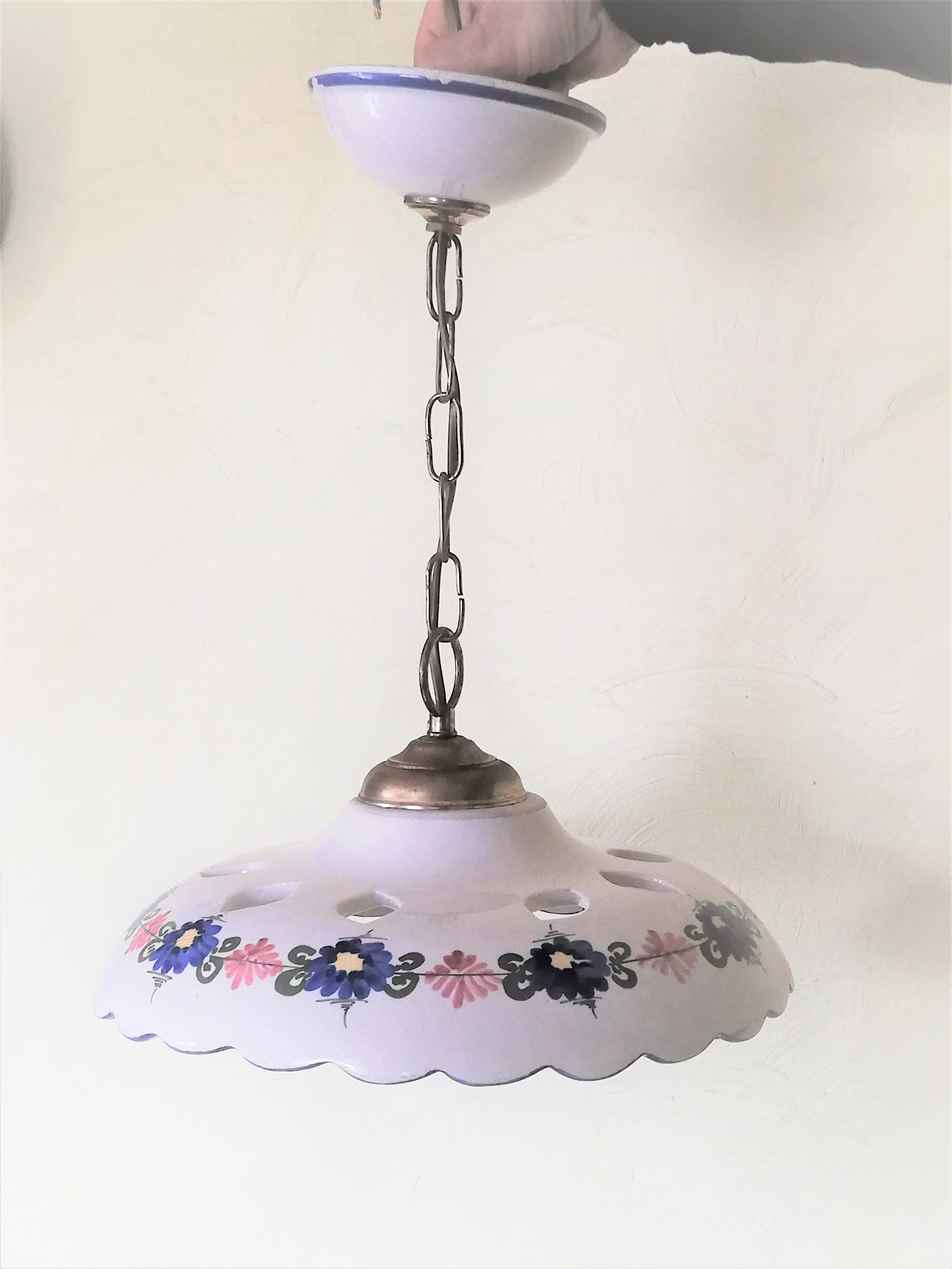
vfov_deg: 38.9
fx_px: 1797
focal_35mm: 49
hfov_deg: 29.7
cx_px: 476
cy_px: 634
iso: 320
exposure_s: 1/30
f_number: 2.2
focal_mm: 3.81
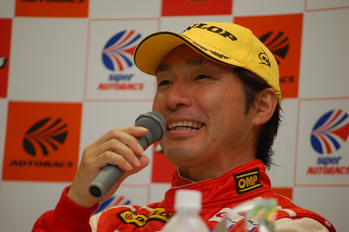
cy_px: 116
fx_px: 2325
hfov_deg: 8.6
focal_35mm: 240
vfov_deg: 5.7
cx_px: 174
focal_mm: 160
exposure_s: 1/60
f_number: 5.6
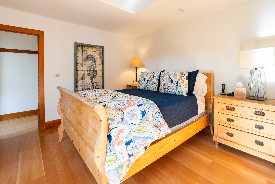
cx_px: 138
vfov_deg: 77.4
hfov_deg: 100.4
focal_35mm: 15
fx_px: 115
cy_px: 92
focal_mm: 15
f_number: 2.8
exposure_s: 1/30
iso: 125
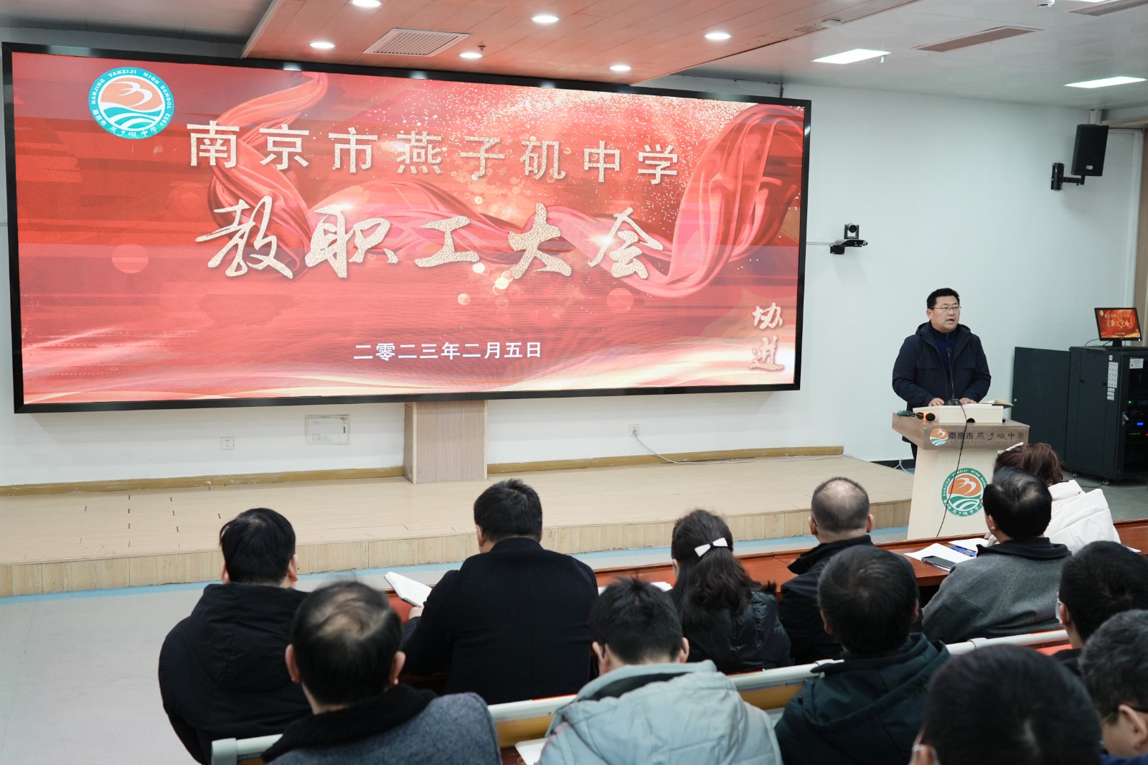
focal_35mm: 36
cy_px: 382
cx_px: 574
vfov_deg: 36.9
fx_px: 1148
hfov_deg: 53.1
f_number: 2.8
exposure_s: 1/200
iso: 800
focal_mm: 24
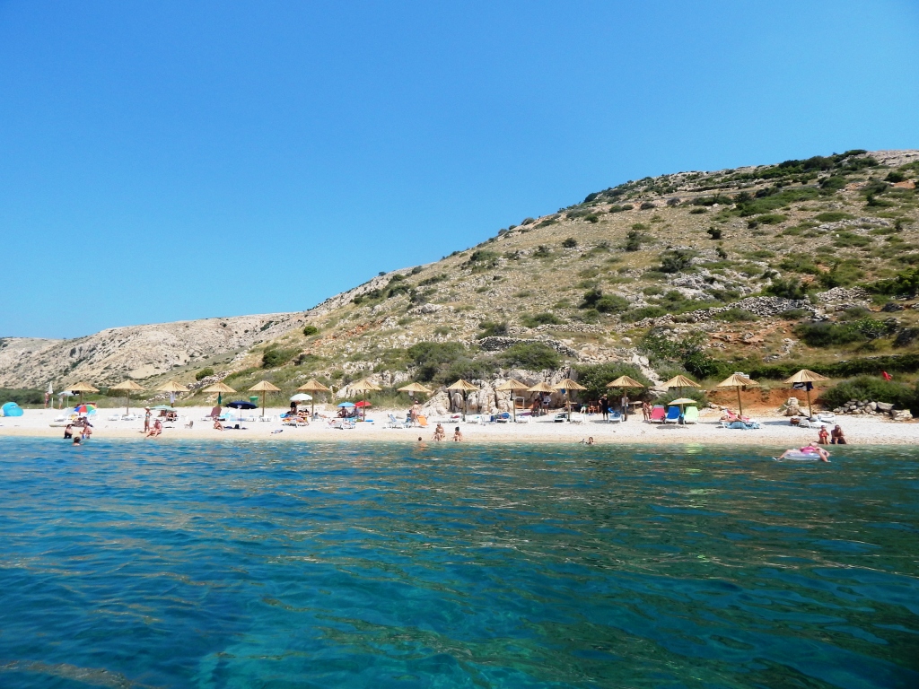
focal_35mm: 22
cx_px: 460
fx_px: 584
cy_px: 344
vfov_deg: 61.1
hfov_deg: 76.4
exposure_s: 1/640
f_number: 6
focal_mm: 4
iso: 125
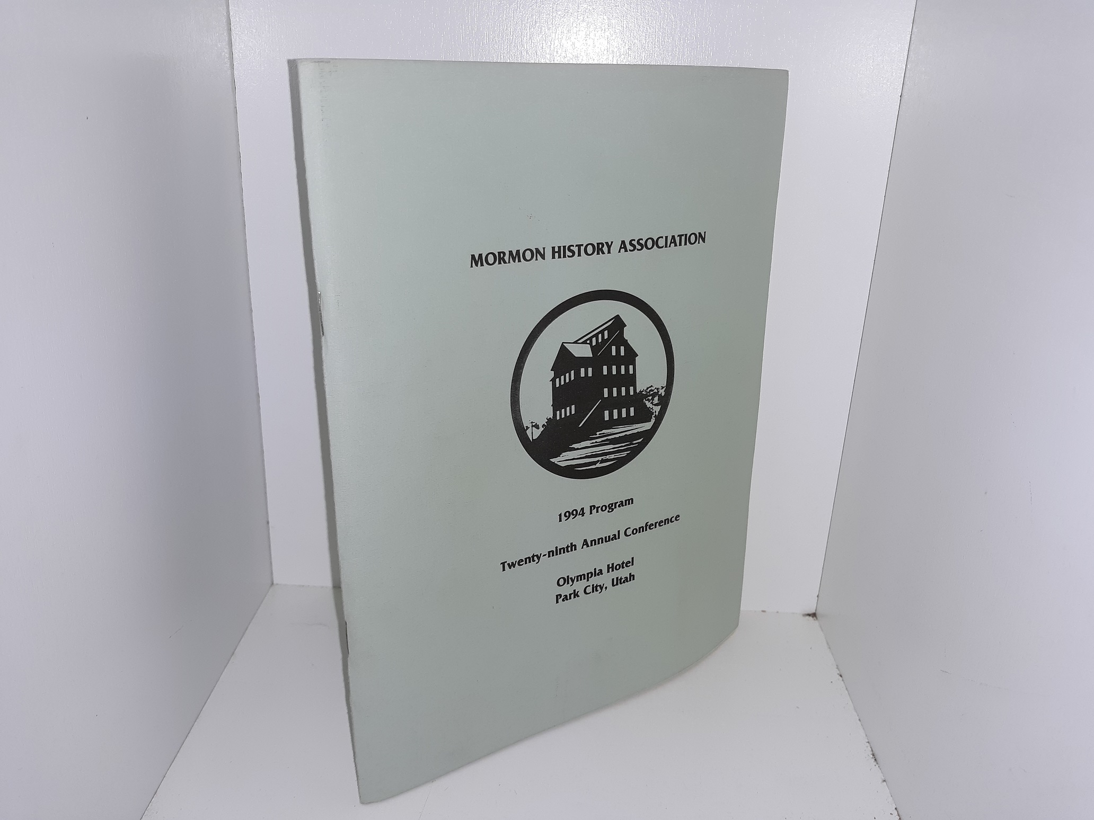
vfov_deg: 49.7
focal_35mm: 28
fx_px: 885
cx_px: 547
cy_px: 410
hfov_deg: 63.4
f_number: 1.7
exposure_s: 1/165
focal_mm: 3.7
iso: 40
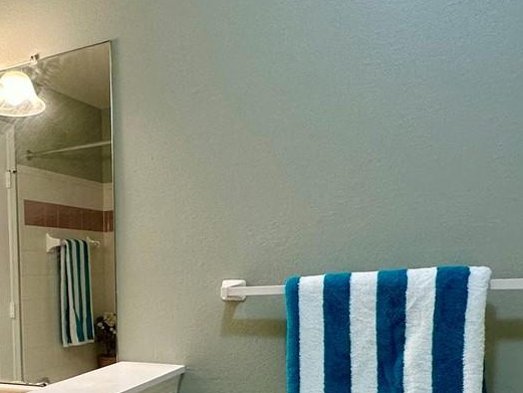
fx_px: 650
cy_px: 351
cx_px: 29
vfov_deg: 32.0
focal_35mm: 43
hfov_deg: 39.8
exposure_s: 1/120
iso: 160
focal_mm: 2.22
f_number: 2.2
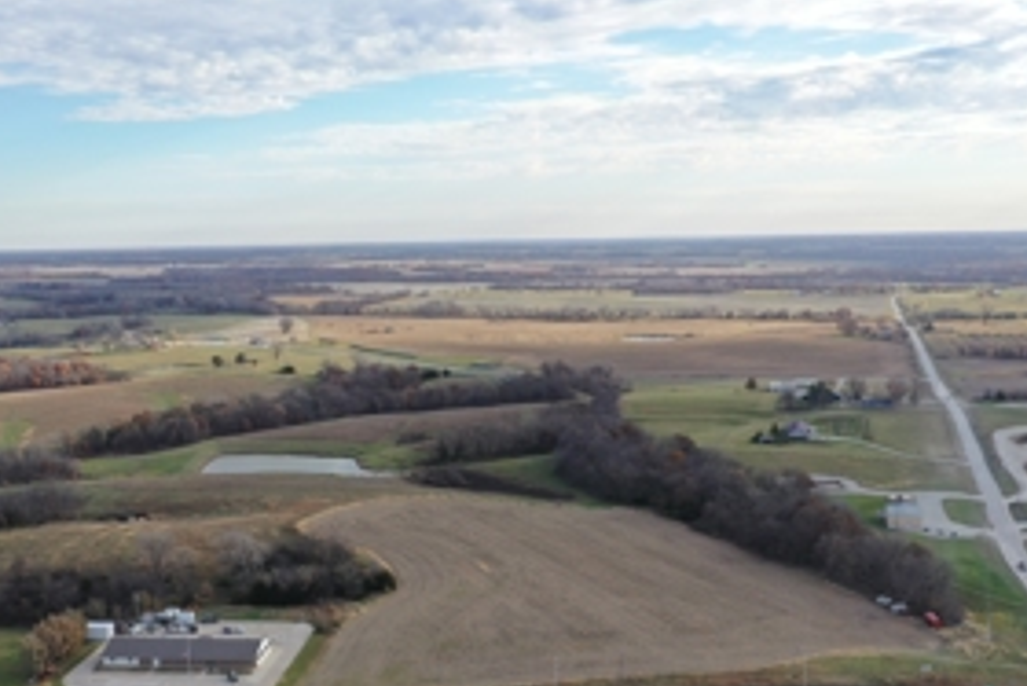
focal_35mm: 45
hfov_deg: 43.5
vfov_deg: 29.6
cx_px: 455
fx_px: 1284
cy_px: 481
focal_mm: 10.26
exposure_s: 1/320
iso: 100
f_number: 5
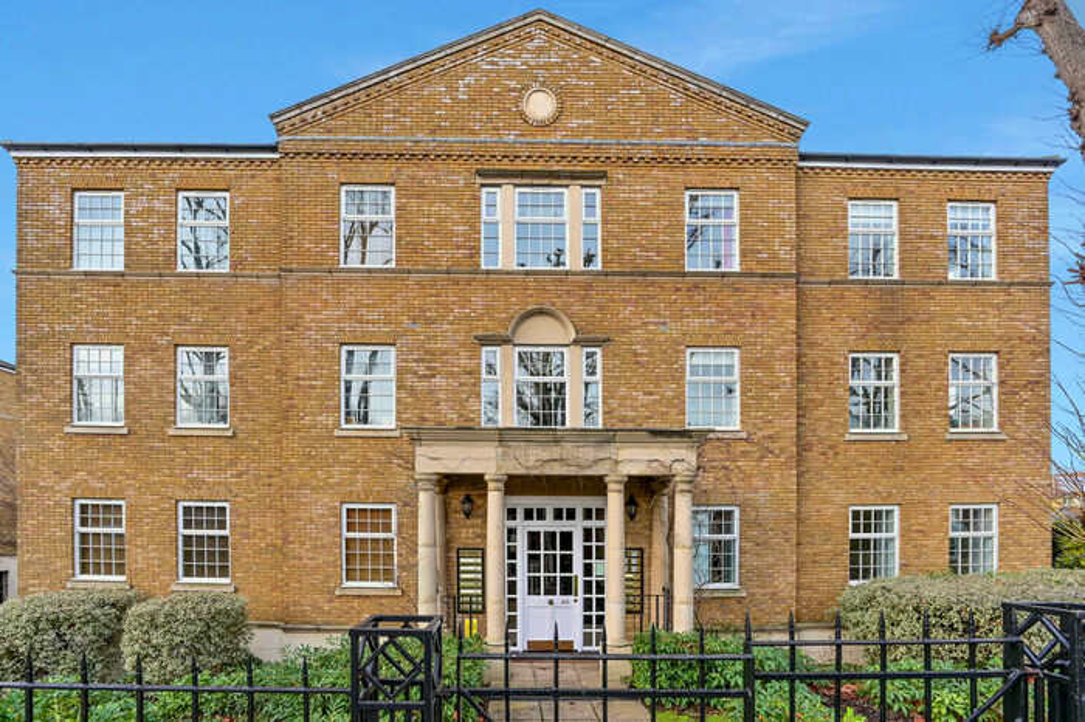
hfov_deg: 104.3
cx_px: 542
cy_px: 361
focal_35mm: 14
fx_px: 422
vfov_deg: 81.2
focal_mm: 14
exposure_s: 1/20
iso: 200
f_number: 16
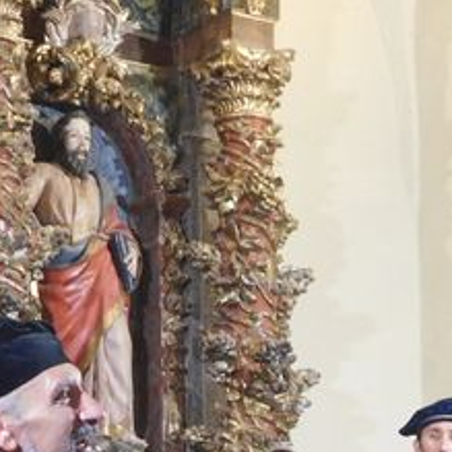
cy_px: 452
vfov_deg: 11.9
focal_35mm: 145
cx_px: 111
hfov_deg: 12.0
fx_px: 2142
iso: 400
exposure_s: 1/13
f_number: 3.7
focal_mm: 8
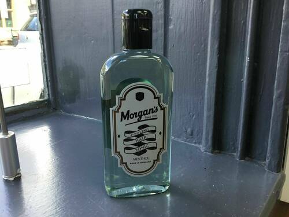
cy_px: 108
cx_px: 144
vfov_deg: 45.4
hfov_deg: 58.4
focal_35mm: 31
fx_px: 259
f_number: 2.4
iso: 32
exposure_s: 1/50
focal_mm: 3.3
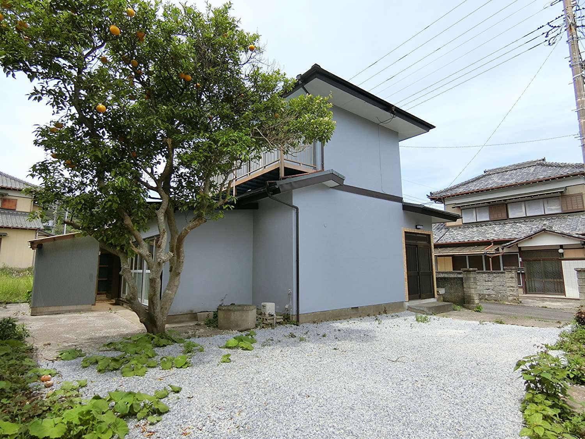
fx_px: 321
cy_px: 220
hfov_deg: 84.7
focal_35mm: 19
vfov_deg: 68.7
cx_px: 292
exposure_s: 1/800
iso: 80
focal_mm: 4.06
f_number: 2.7
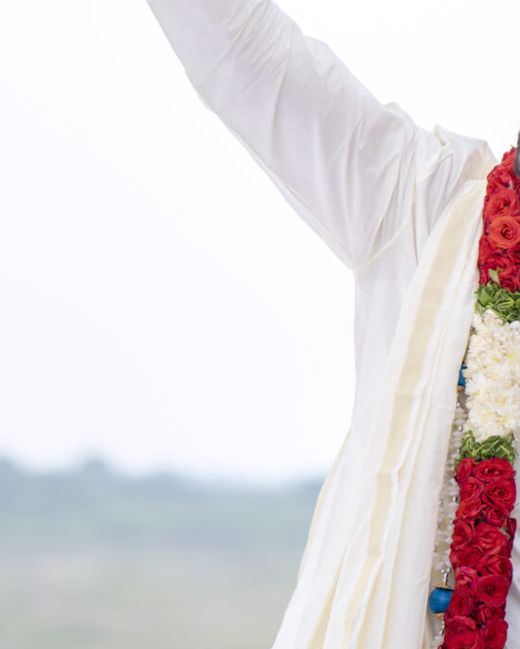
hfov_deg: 5.2
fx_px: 5673
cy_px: -292
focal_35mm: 295
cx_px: 594
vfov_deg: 6.5
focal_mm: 85
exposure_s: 1/800
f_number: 1.8
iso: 50
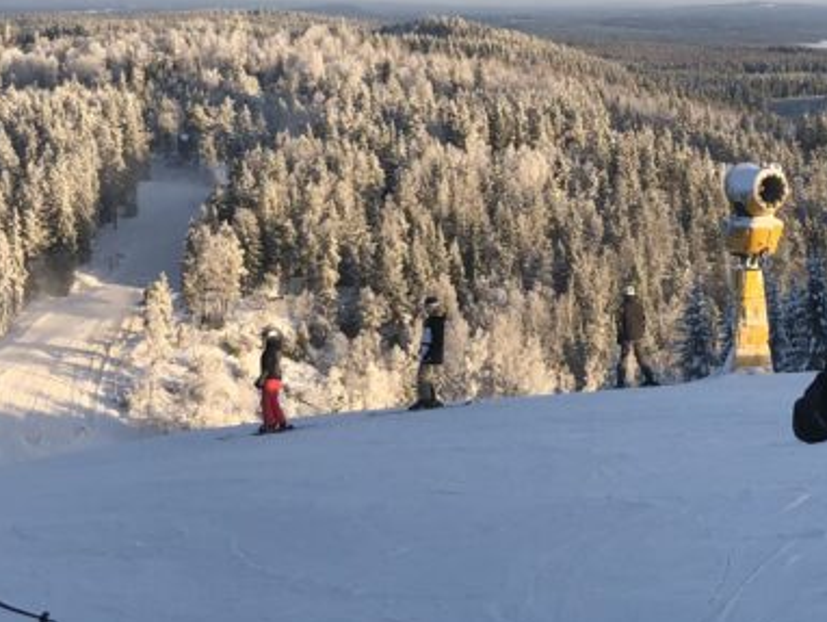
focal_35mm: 75
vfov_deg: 19.4
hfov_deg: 25.6
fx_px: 1793
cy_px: 98
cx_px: 639
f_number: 1.8
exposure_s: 1/906
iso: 20
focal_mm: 4
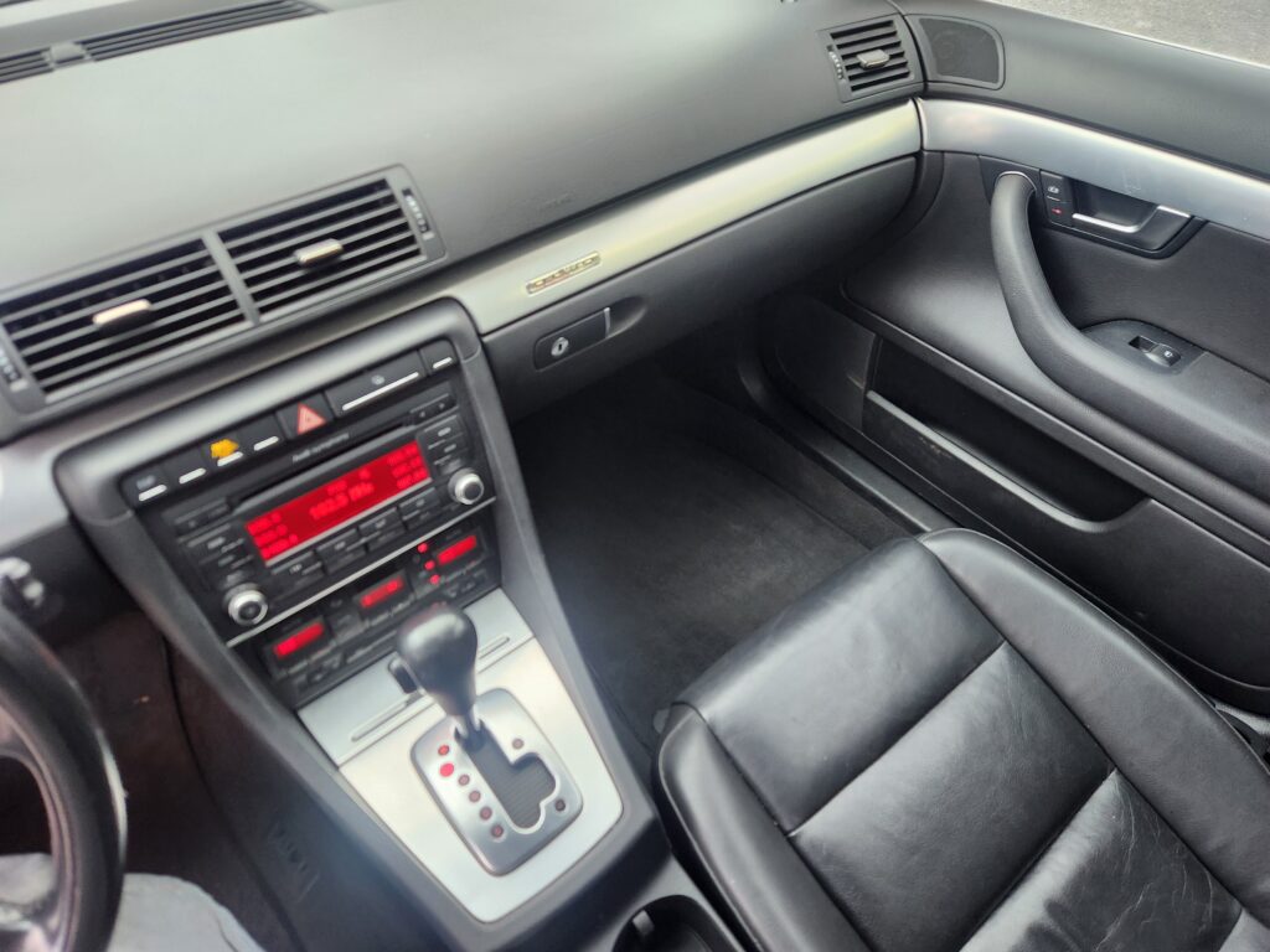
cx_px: 635
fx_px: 844
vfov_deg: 58.9
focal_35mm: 23
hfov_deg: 73.9
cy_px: 476
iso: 400
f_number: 1.8
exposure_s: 1/120
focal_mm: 5.4
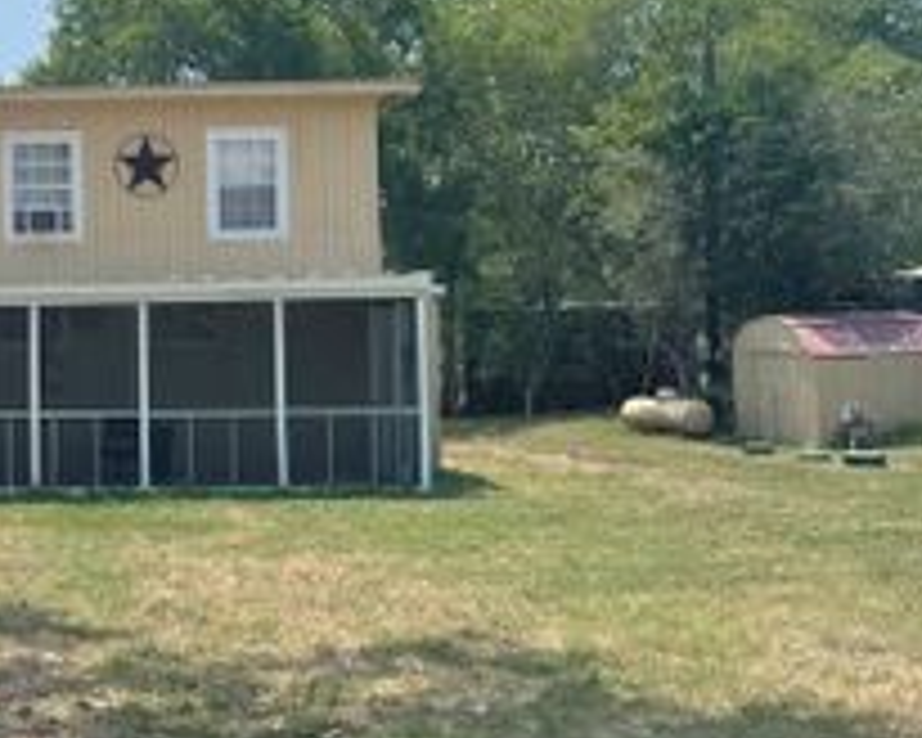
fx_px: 1692
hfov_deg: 28.3
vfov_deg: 24.5
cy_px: 236
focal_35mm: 62
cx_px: -36
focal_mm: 4.2
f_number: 1.6
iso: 32
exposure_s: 1/4651
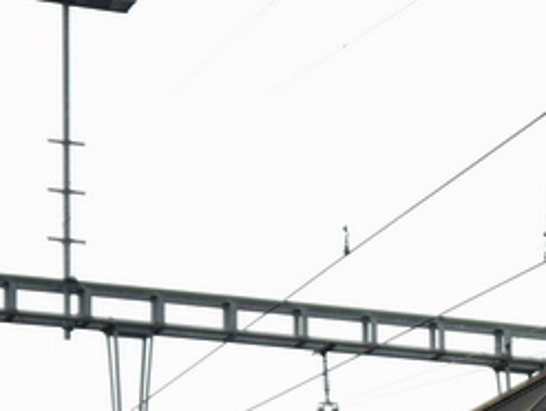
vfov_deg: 7.3
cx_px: 692
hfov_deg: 10.0
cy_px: 904
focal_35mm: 194
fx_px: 3064
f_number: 4.5
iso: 160
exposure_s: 1/100
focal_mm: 20
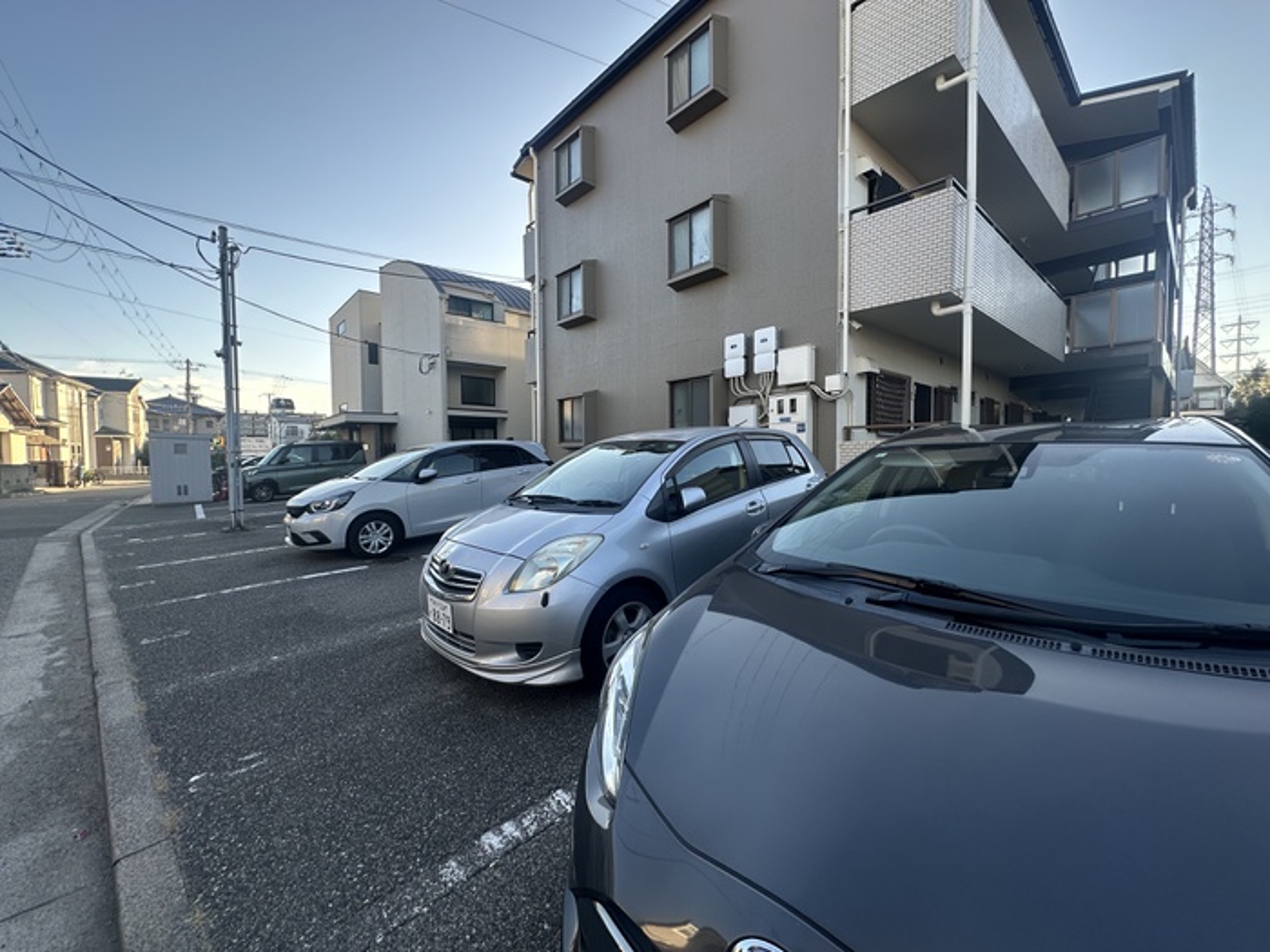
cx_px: 635
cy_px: 476
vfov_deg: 85.7
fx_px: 514
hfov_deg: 102.1
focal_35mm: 14
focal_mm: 2.22
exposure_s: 1/332
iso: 40
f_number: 2.2
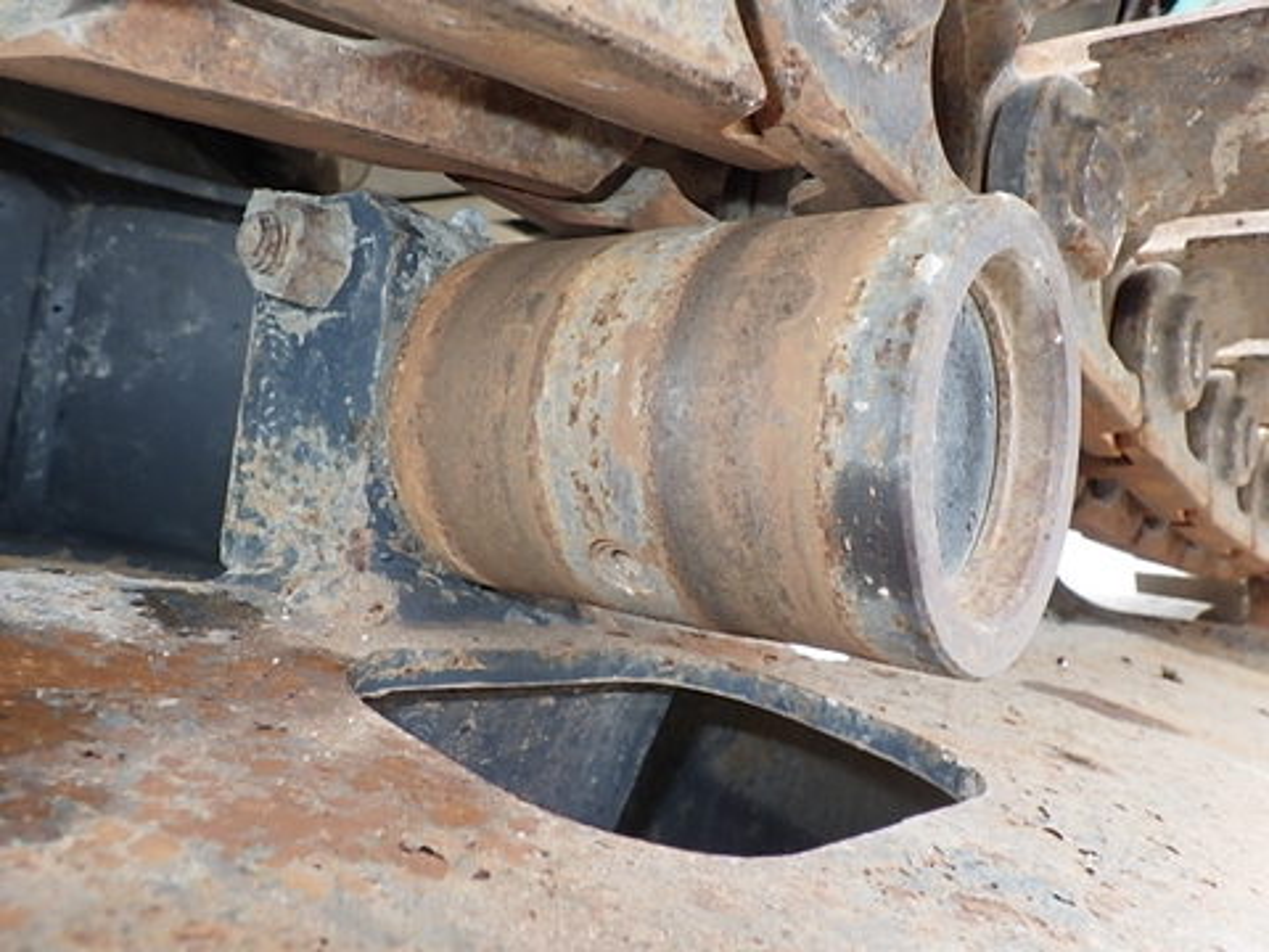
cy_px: 476
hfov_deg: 63.4
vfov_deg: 49.7
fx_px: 1026
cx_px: 634
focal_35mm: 28
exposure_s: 1/40
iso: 250
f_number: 4.2
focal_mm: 5
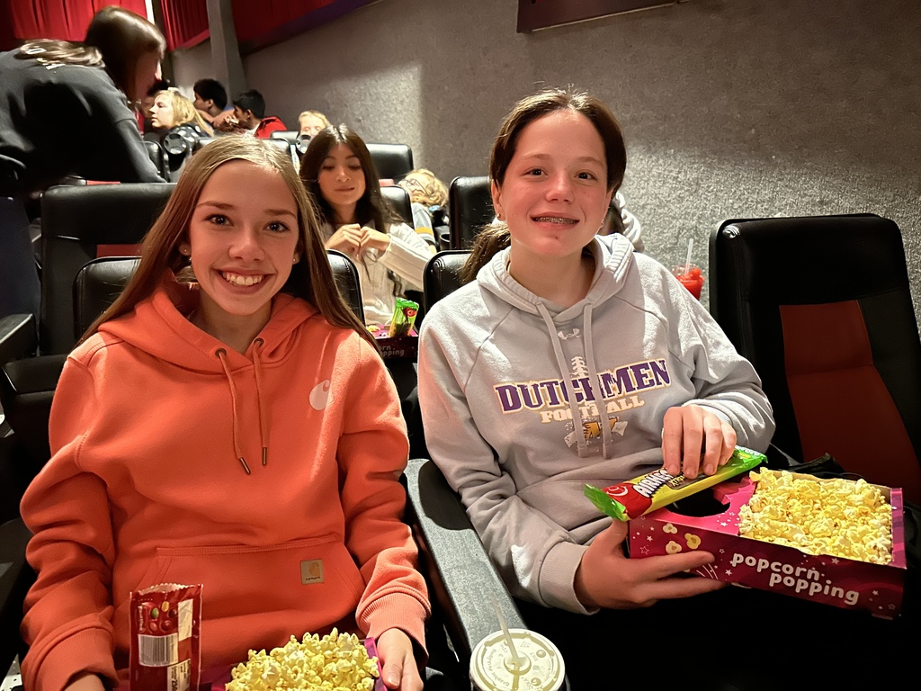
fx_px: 639
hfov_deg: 71.6
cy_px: 346
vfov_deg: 56.8
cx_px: 460
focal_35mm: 24
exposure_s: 1/15
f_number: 1.78
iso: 3200
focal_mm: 6.86
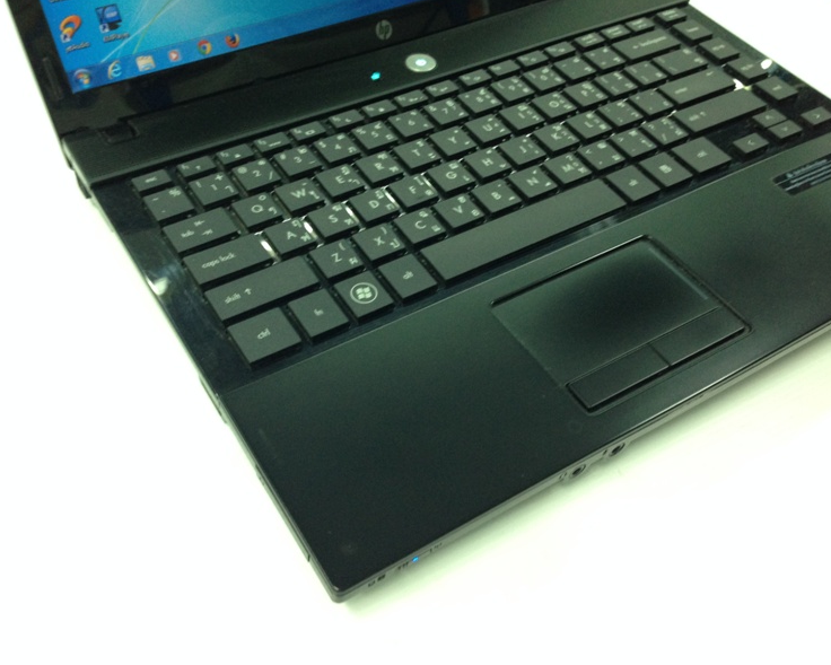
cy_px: 327
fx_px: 861
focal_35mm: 35
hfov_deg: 51.5
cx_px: 384
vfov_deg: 42.2
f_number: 2.4
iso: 160
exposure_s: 1/20
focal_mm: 4.12
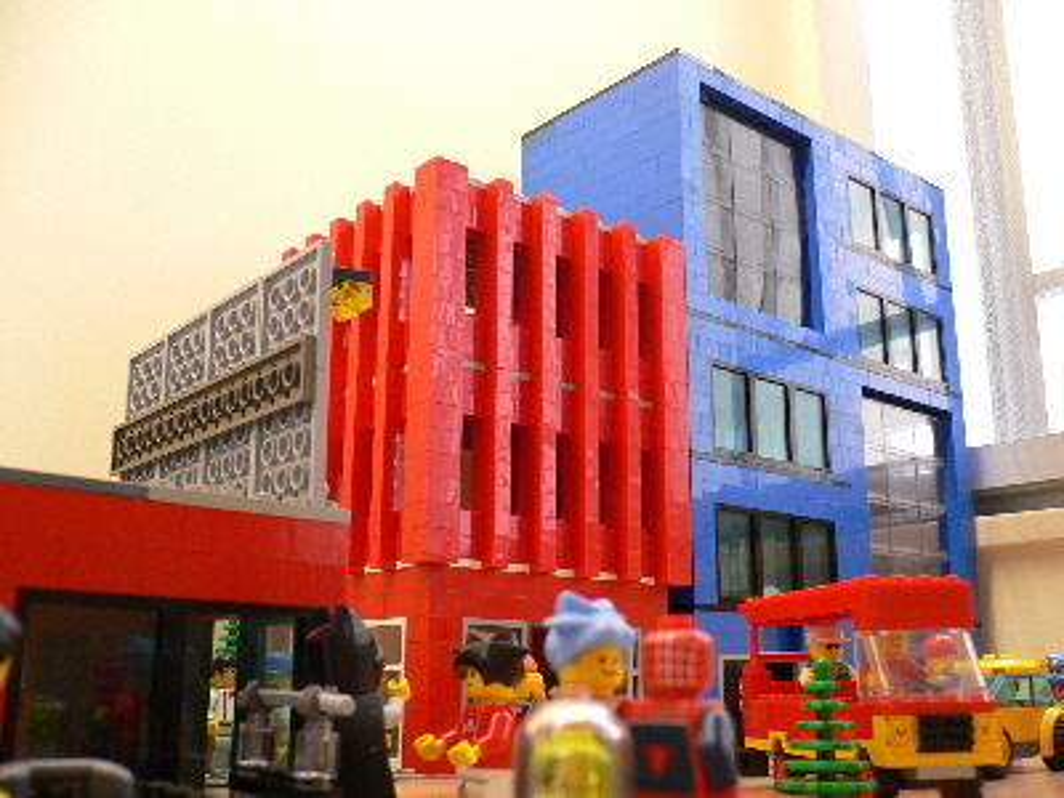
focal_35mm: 35
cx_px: 532
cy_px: 399
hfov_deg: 52.6
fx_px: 1076
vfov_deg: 40.7
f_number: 2.8
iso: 150
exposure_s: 1/13
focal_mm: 5.8
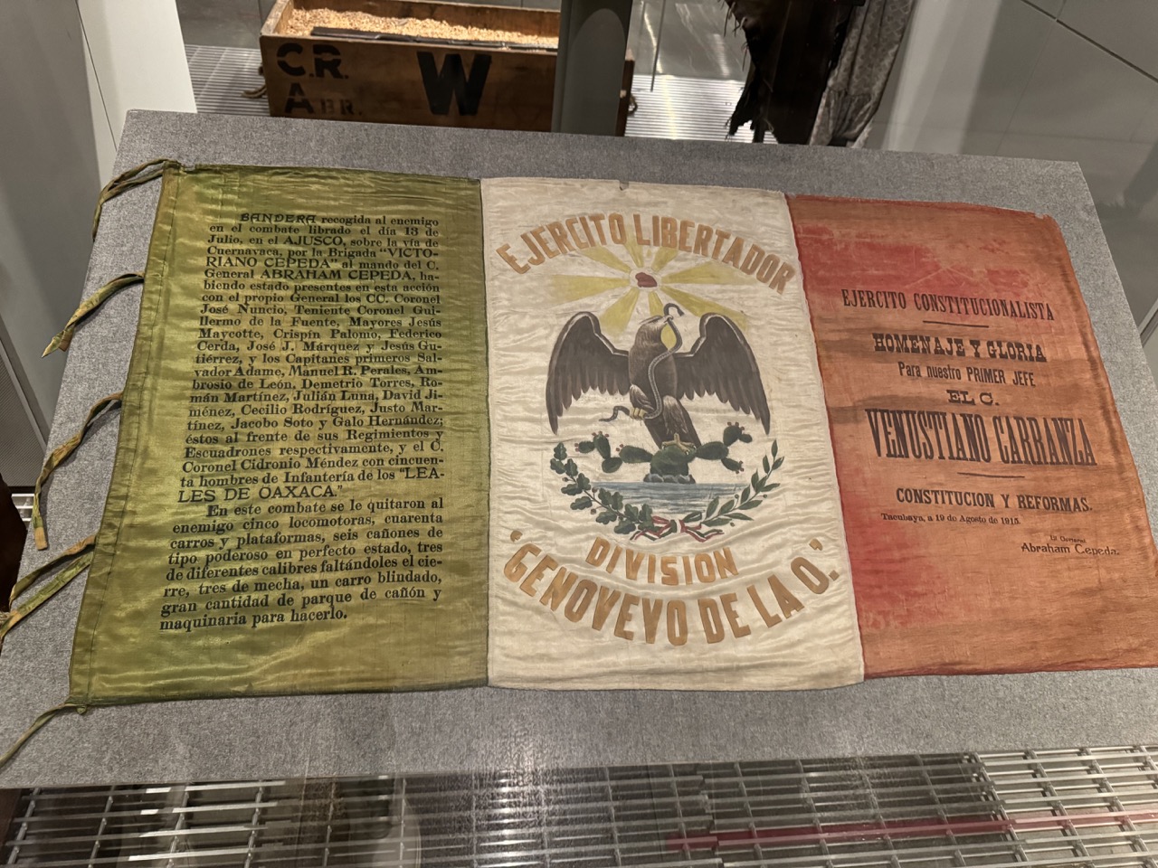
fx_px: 803
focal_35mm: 24
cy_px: 434
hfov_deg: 71.6
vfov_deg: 56.8
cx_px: 579
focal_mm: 6.86
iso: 800
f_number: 1.78
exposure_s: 1/40
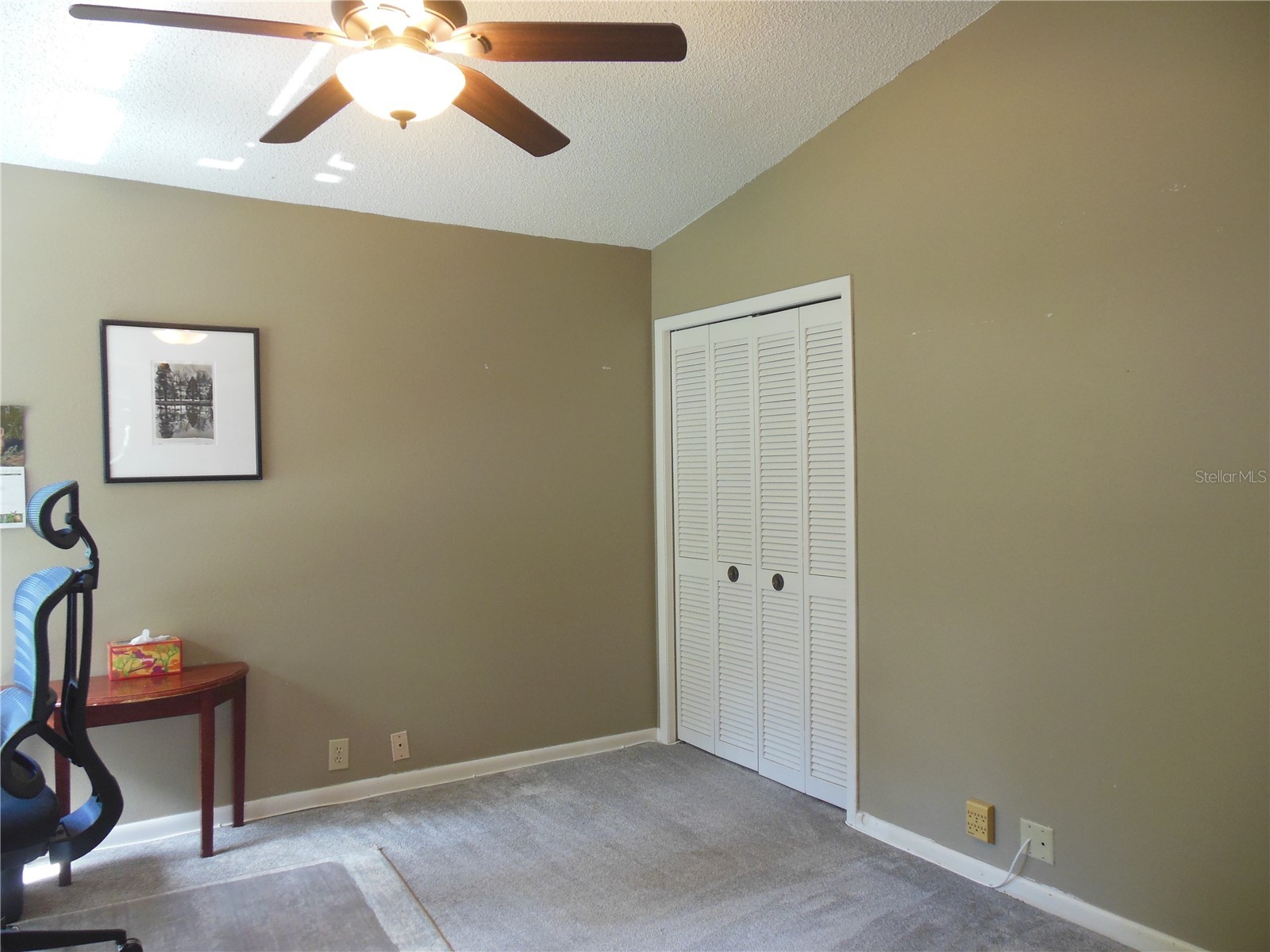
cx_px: 635
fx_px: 917
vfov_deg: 54.9
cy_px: 476
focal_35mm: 25
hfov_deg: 69.4
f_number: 3.2
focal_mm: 4.5
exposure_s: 1/30
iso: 200
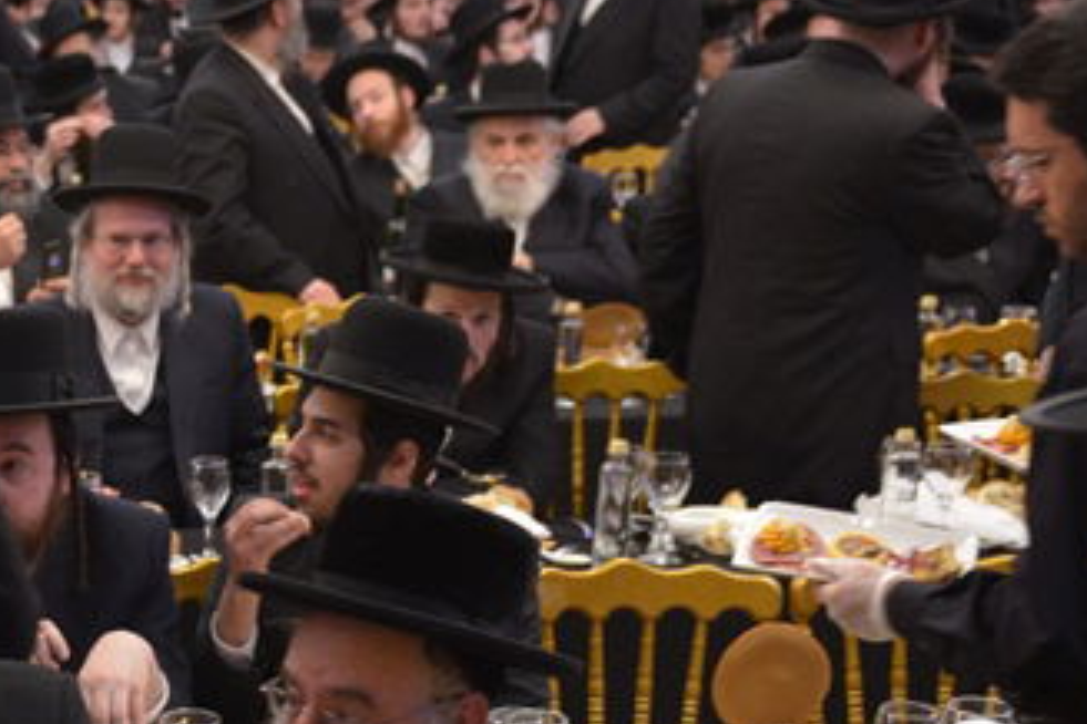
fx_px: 2929
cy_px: 682
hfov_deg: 19.6
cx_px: -256
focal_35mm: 97
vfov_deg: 13.9
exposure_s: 1/80
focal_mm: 31
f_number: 2.8
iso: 2000
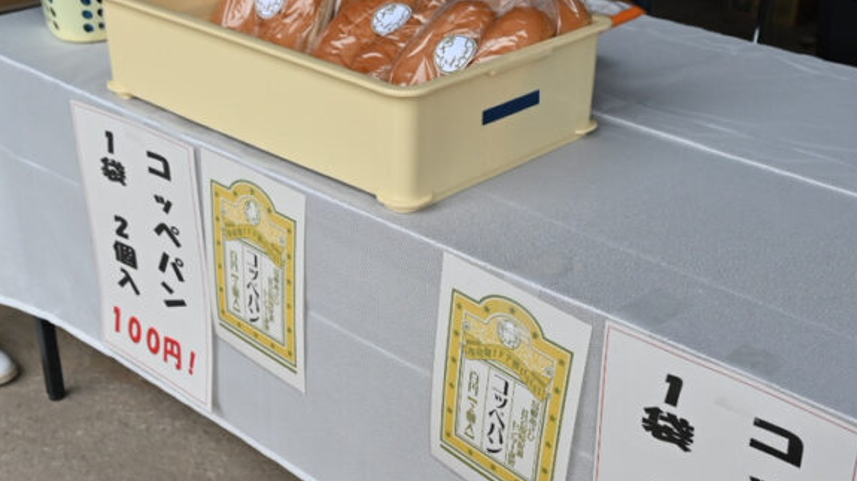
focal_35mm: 57
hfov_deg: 36.7
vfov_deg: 21.1
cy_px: 267
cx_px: 444
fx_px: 1293
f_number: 4.5
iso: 400
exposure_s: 1/125
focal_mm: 30.5
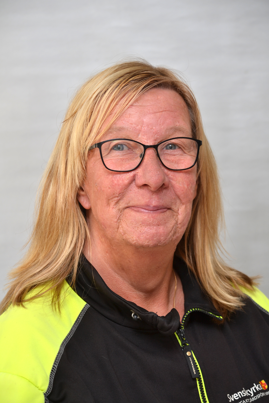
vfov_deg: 17.1
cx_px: 134
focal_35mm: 120
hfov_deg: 11.4
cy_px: 202
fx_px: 1345
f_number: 5.6
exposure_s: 1/60
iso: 200
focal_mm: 80
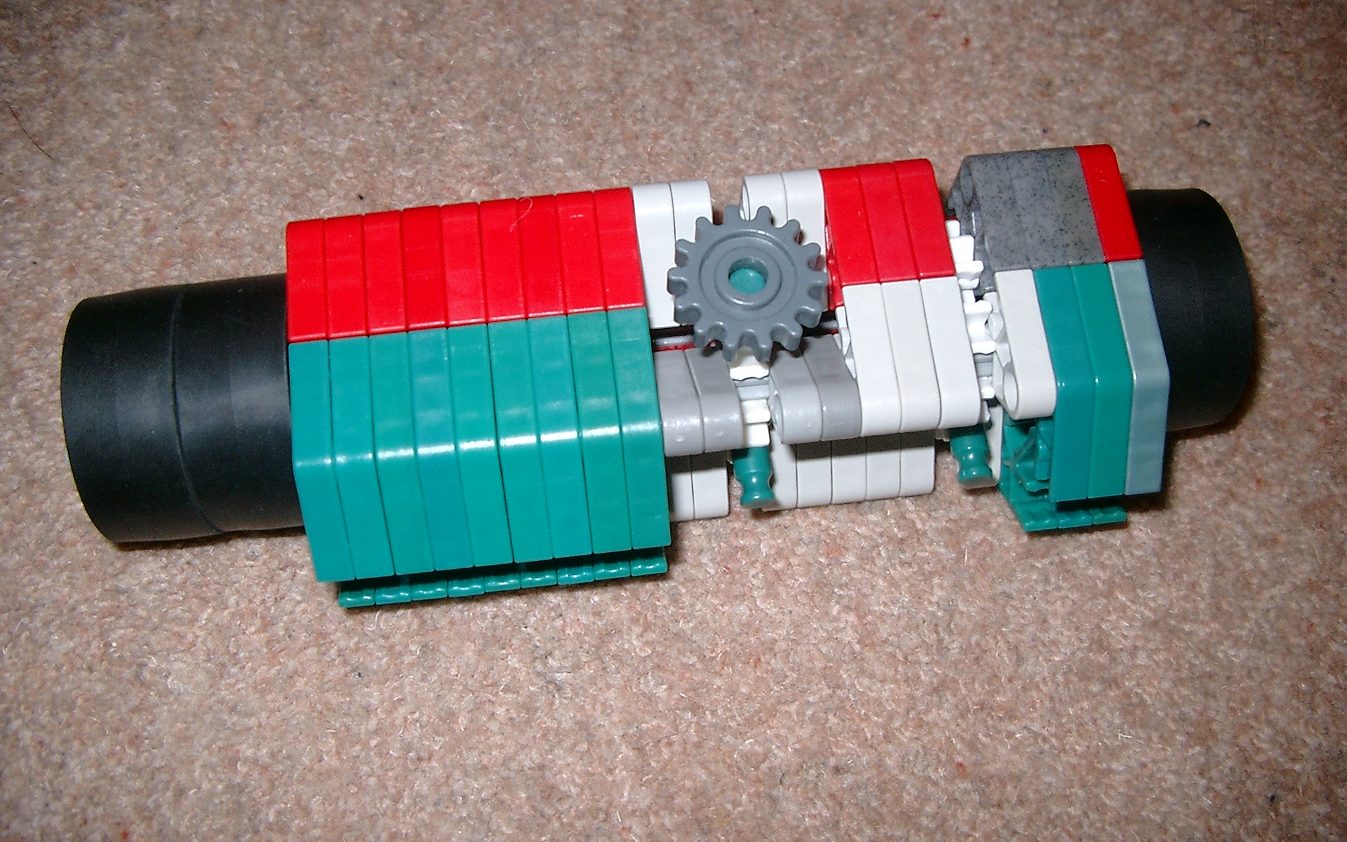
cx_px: 664
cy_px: 456
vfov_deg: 32.0
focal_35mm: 40
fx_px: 1468
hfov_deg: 49.3
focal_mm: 7.6
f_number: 2.6
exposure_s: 1/60
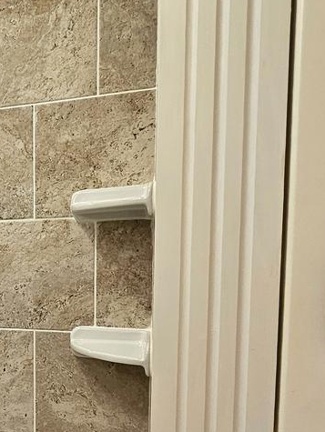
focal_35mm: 42
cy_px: 296
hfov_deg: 26.4
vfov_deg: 44.0
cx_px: -144
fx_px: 525
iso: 125
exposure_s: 1/60.2
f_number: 2.2
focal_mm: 2.2
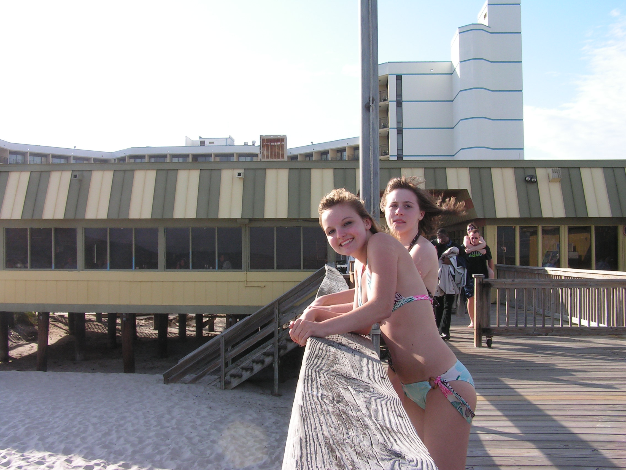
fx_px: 687
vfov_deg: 37.7
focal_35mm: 38
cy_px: 235
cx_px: 313
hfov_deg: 49.0
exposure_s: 1/200
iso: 50
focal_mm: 6.3
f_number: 5.6
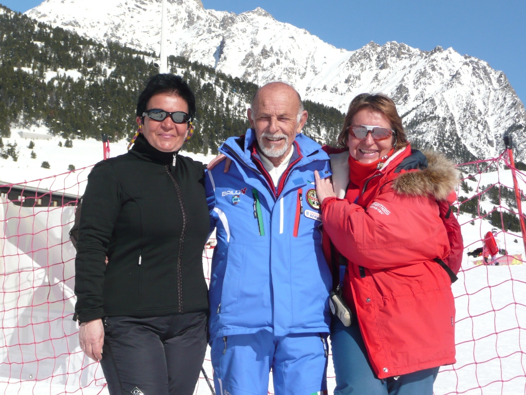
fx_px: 1170
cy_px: 198
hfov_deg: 25.3
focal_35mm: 77
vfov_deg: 19.1
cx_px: 263
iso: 100
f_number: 4.6
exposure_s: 1/800
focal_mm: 12.7
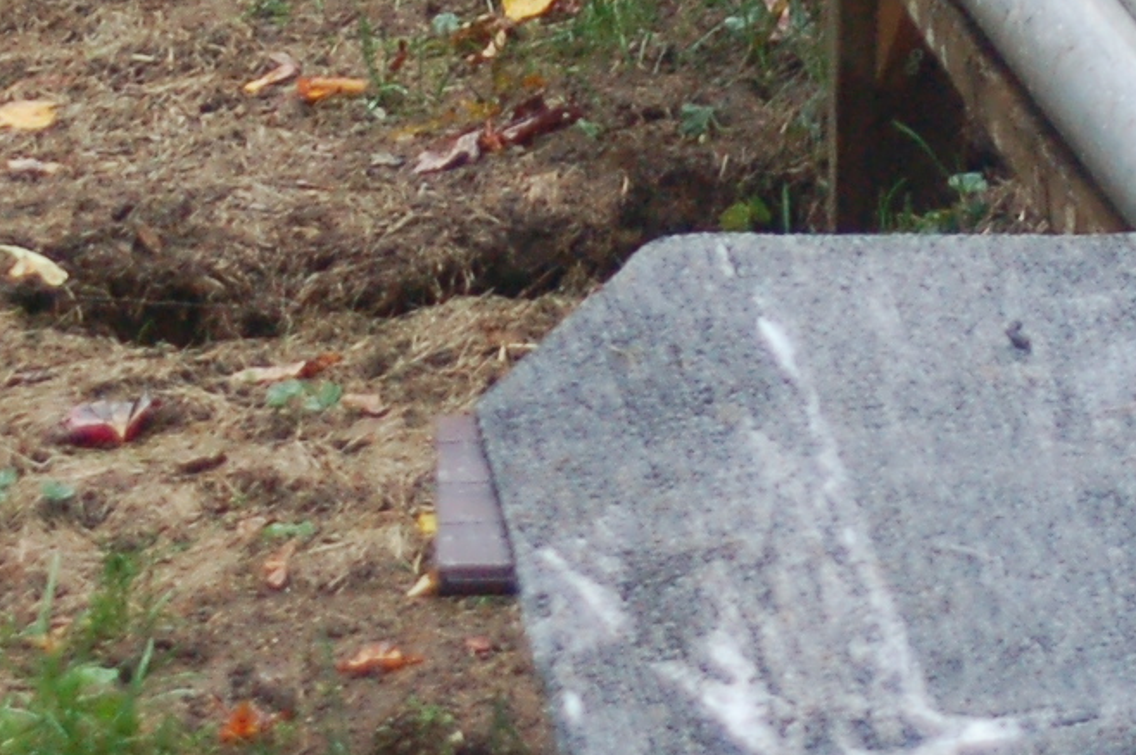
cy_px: -632
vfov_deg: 5.5
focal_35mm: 247
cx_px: 647
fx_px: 7785
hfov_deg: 8.3
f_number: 3.2
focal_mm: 36
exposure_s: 1/400
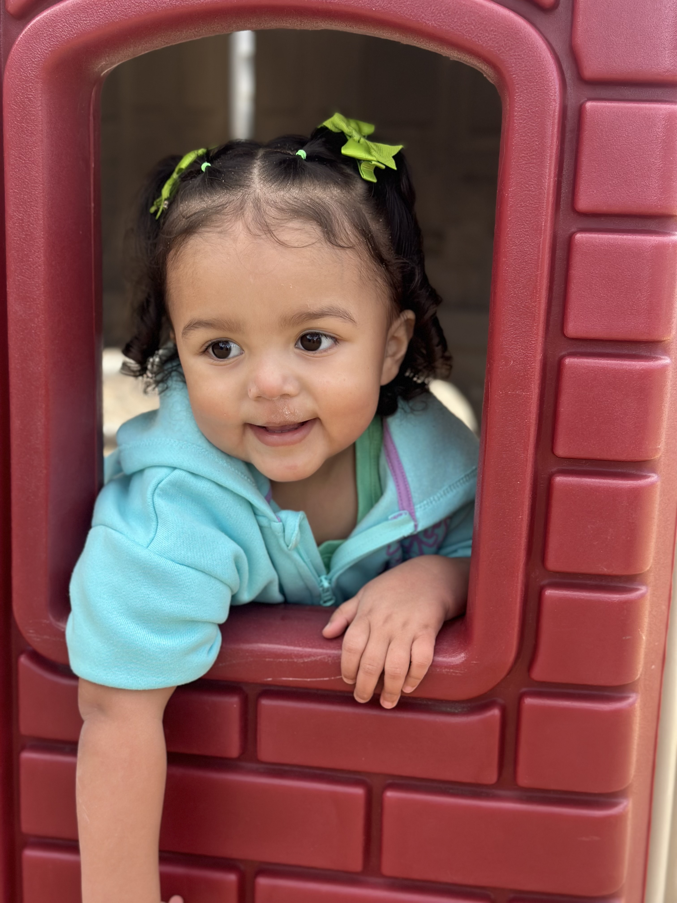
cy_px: 452
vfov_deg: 39.7
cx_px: 338
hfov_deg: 30.3
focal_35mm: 48
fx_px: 1252
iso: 80
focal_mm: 6.86
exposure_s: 1/699
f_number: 1.78
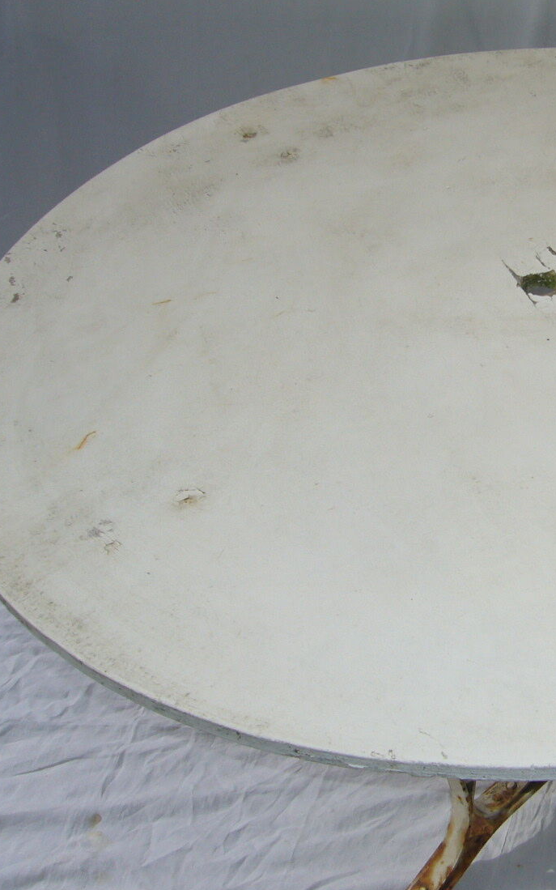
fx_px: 1309
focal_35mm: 54
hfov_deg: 23.0
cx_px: 559
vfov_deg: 37.5
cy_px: 412
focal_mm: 5.8
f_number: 5.6
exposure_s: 1/800
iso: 80
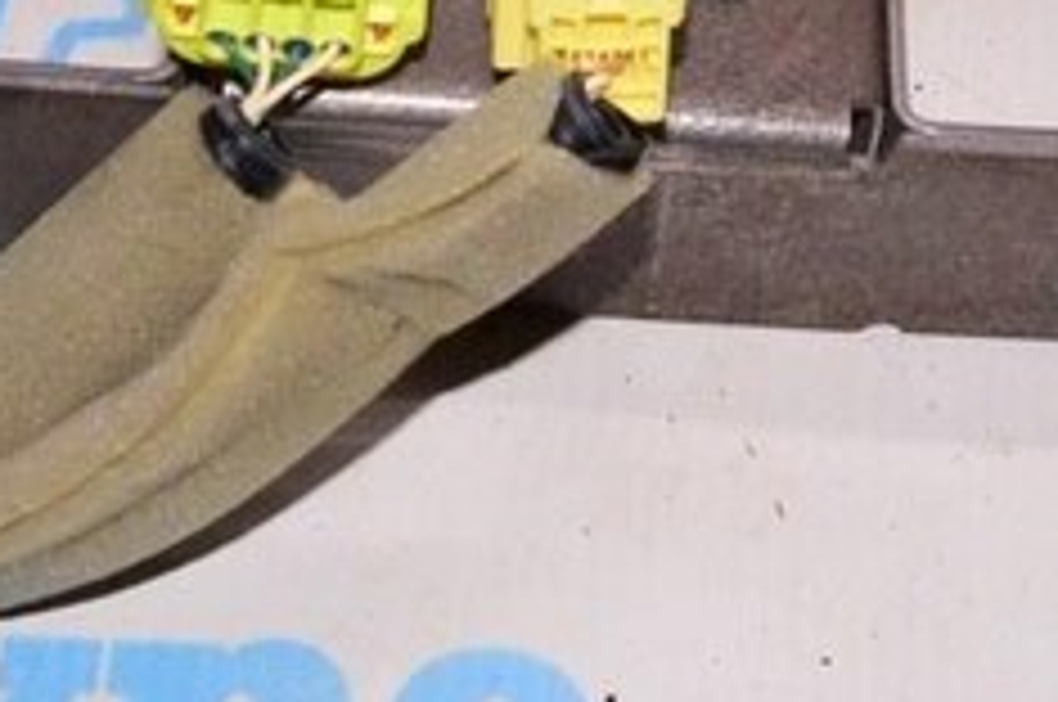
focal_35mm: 131
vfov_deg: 9.9
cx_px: 842
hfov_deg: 15.6
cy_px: -529
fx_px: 3845
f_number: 8
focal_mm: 20
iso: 1600
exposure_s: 1/200
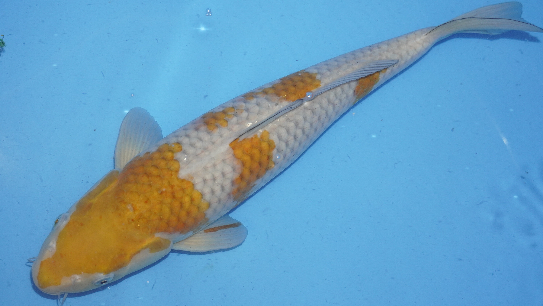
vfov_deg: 20.0
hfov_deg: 34.9
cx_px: 272
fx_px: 864
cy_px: 155
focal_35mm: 60
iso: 1250
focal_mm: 38
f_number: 4.5
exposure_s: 1/160
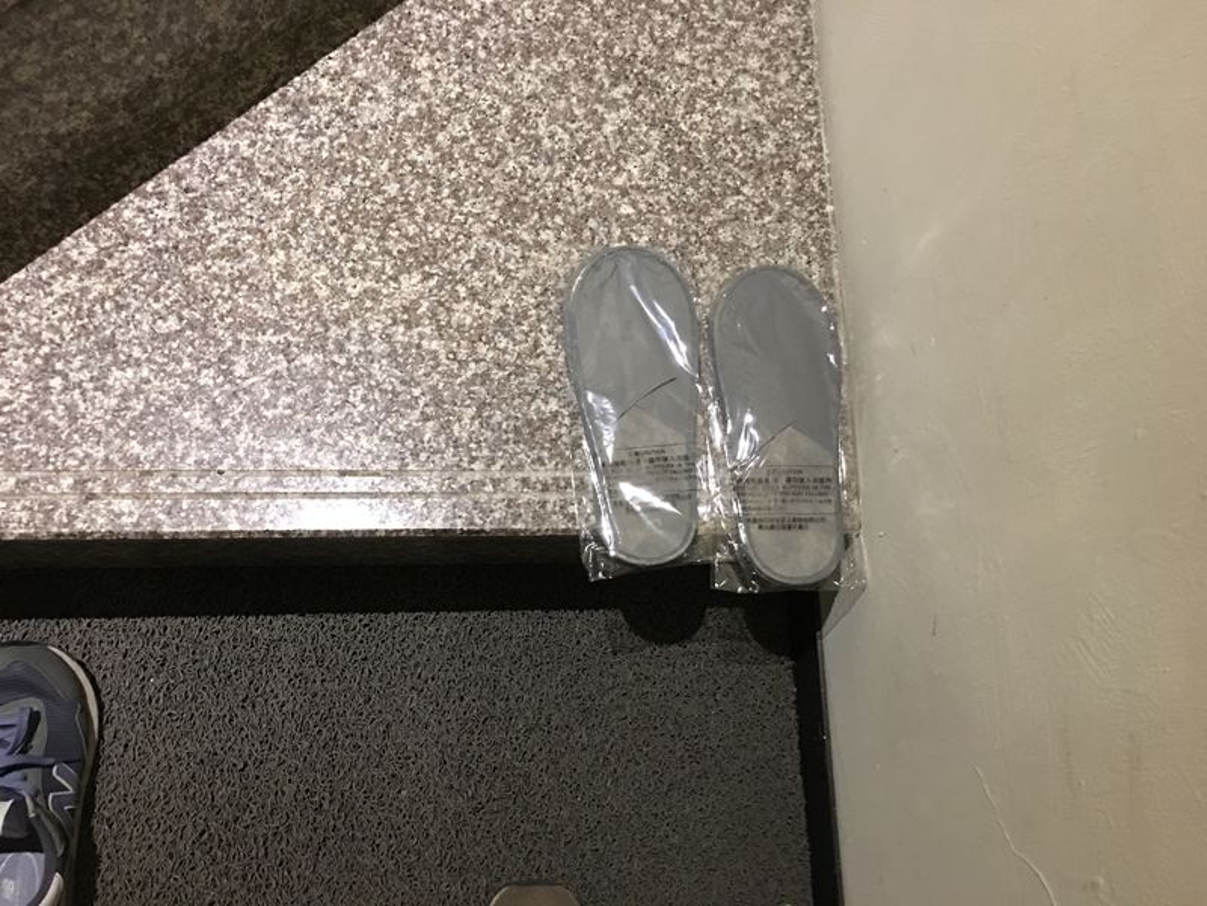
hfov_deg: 61.7
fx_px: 1011
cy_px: 453
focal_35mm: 29
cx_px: 604
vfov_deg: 48.2
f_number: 2.2
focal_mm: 4.15
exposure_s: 1/4
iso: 80
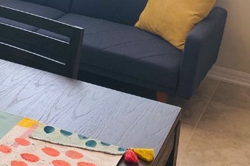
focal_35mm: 82
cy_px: -60
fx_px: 569
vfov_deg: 15.7
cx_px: -23
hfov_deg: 23.3
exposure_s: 1/120
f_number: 1.8
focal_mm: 4.25
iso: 40
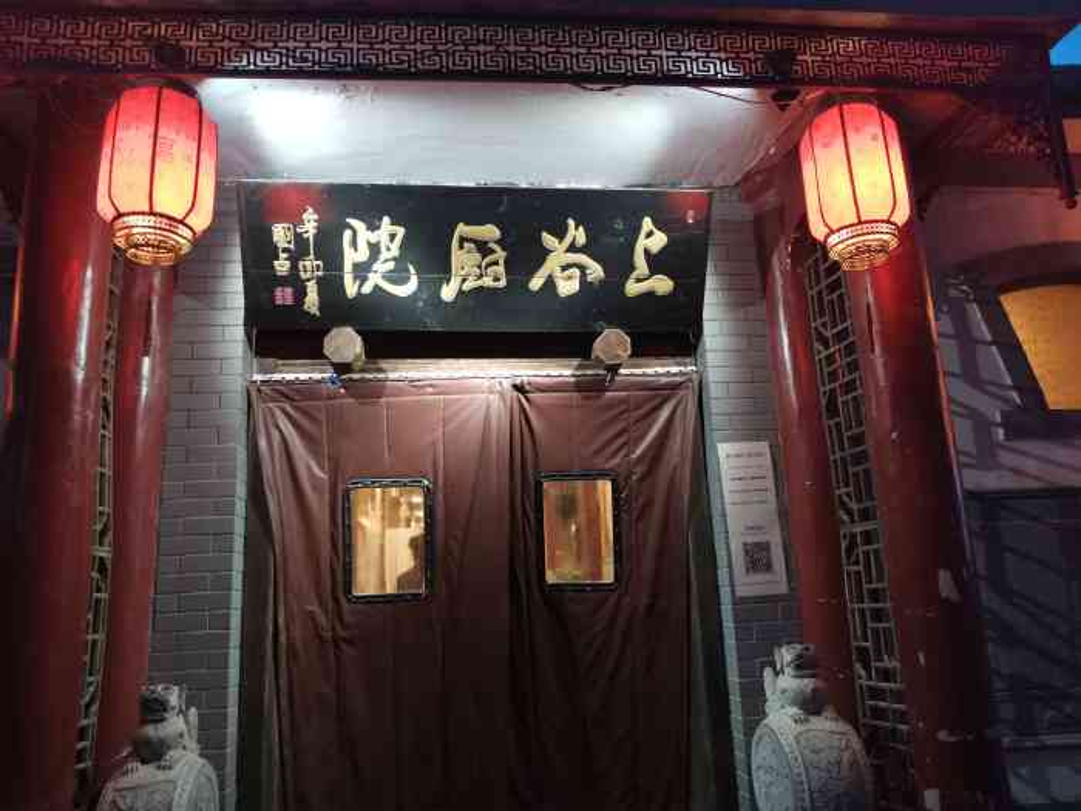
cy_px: 406
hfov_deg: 67.3
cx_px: 540
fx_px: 812
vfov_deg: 53.1
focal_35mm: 26
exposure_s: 1/50
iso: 200
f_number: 1.4
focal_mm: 4.66
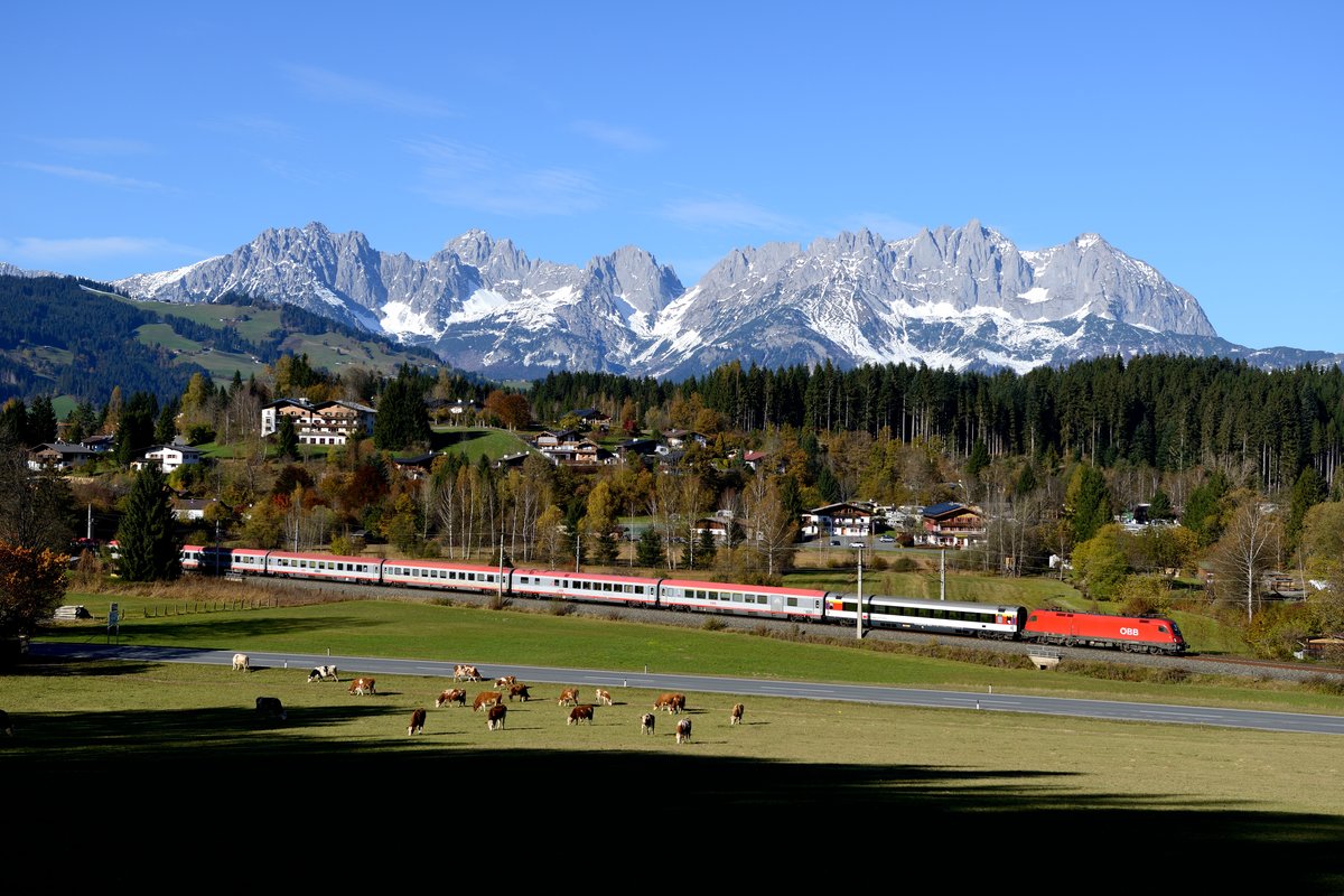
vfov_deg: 27.0
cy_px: 448
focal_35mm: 50
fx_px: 1867
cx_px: 672
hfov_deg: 39.6
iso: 200
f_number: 5.6
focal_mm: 50
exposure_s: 1/1600
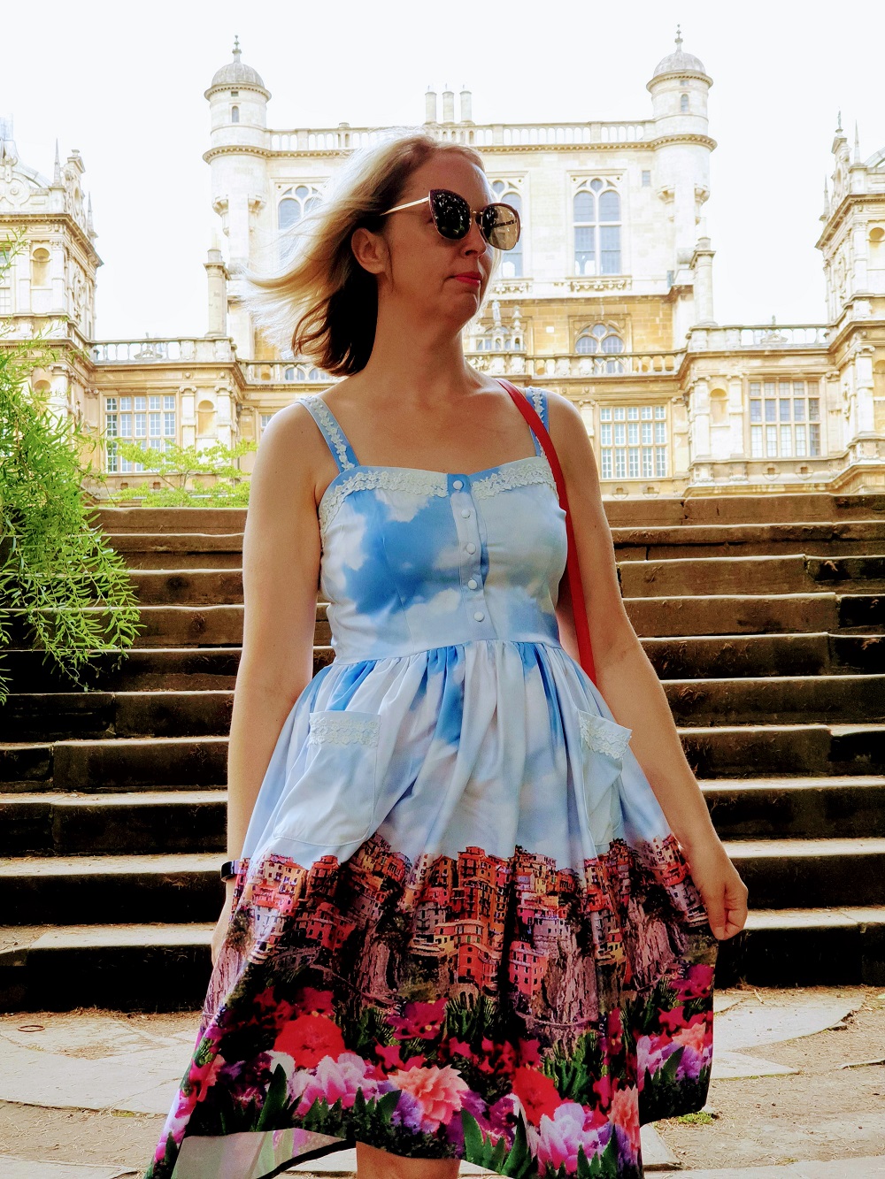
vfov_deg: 36.8
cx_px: 442
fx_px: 1772
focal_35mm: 52
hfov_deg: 28.0
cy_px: 590
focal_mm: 6
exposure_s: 1/184
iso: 25
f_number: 2.4
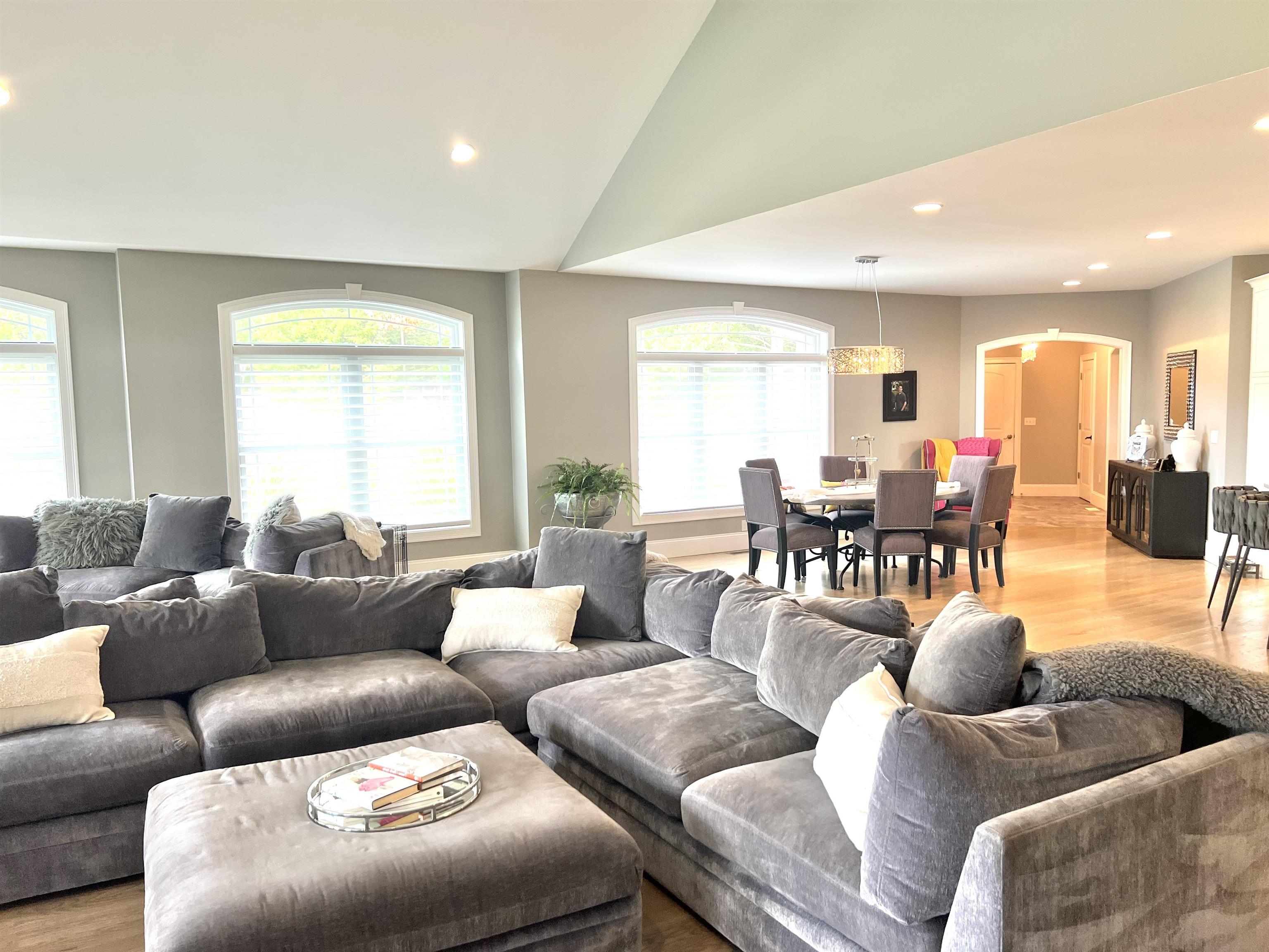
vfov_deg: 53.1
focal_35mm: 26
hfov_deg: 67.3
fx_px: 953
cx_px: 634
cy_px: 476
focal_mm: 5.7
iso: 100
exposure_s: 1/120
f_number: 1.5
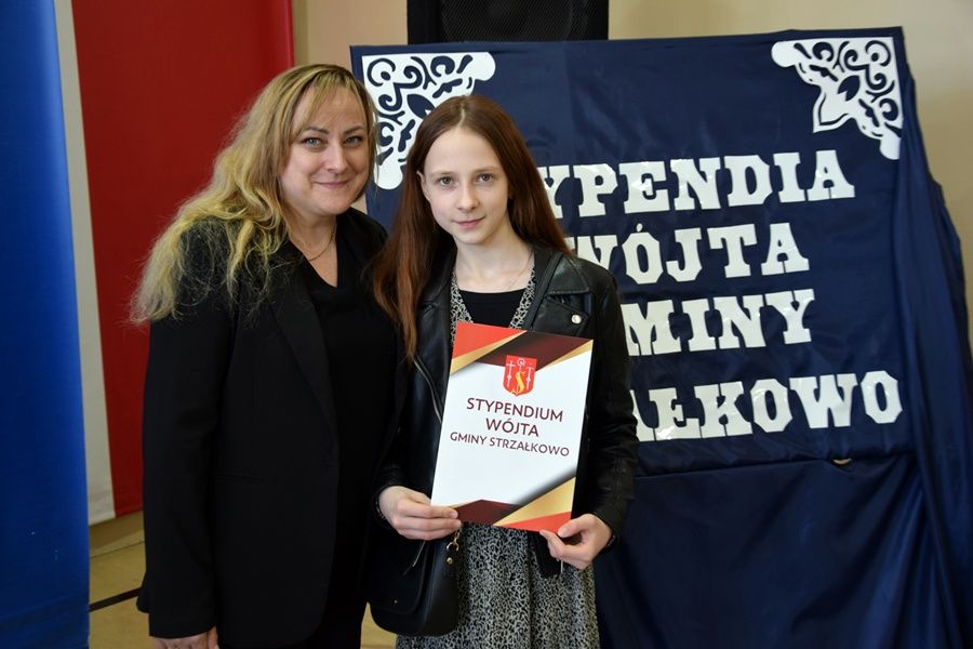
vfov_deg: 29.9
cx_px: 486
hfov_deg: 43.6
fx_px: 1216
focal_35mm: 45
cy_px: 324
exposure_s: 1/100
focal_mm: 30
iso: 360
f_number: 4.2
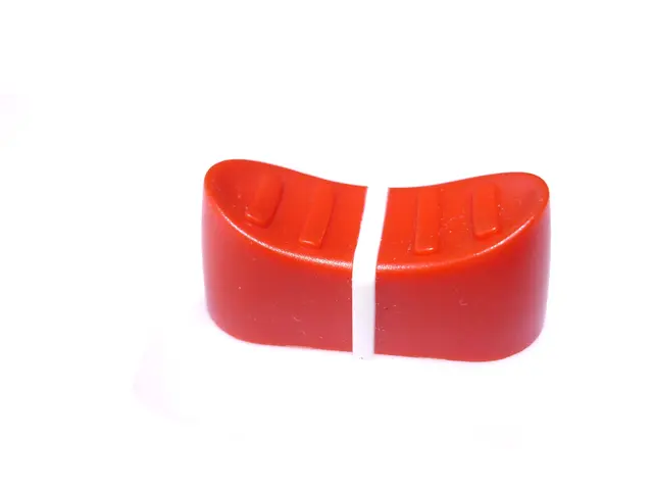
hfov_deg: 55.4
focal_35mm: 33
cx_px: 326
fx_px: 623
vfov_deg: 42.9
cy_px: 245
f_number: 2.8
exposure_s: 1/60
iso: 80
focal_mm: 5.5
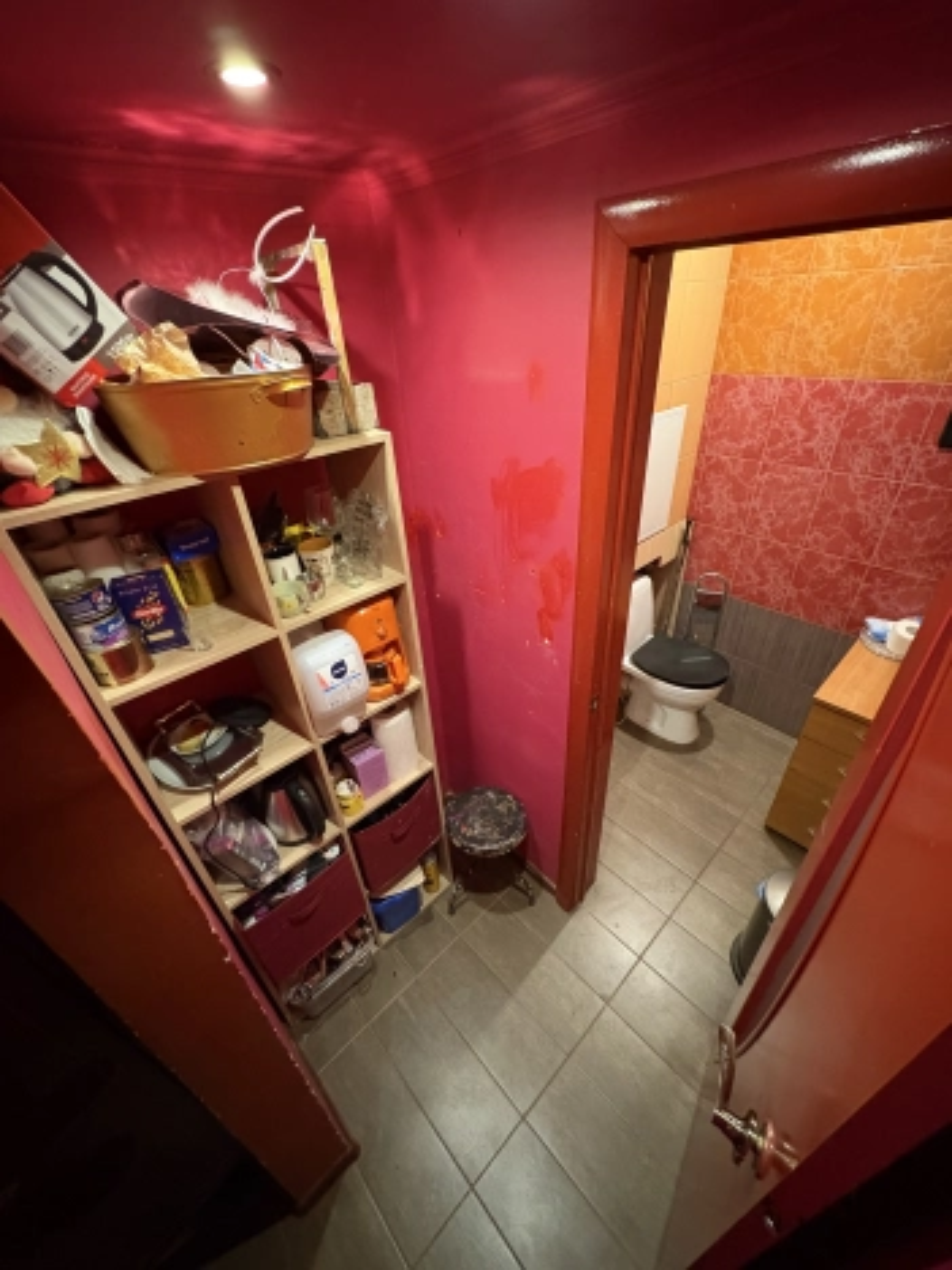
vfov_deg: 102.1
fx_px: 513
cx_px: 476
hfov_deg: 85.7
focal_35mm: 14
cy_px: 635
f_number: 2.2
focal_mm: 2.22
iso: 1000
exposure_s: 1/33
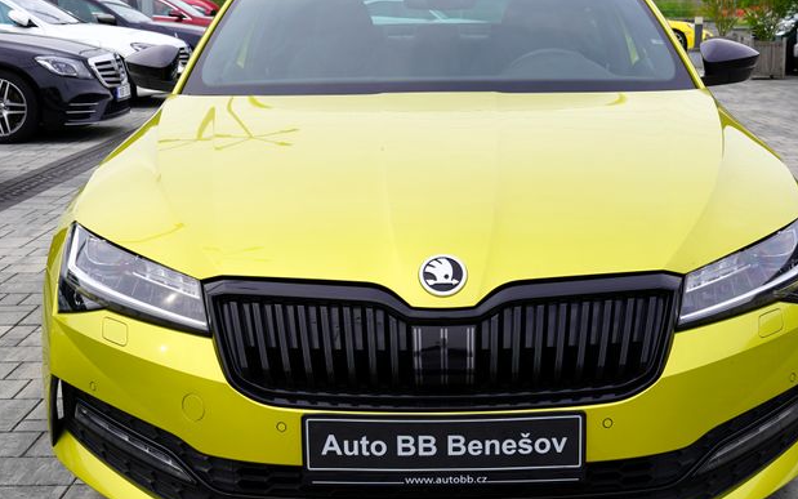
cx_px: 450
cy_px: 251
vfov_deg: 24.0
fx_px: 1175
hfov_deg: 37.5
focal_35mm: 54
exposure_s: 1/100
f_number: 7.1
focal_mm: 32
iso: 100
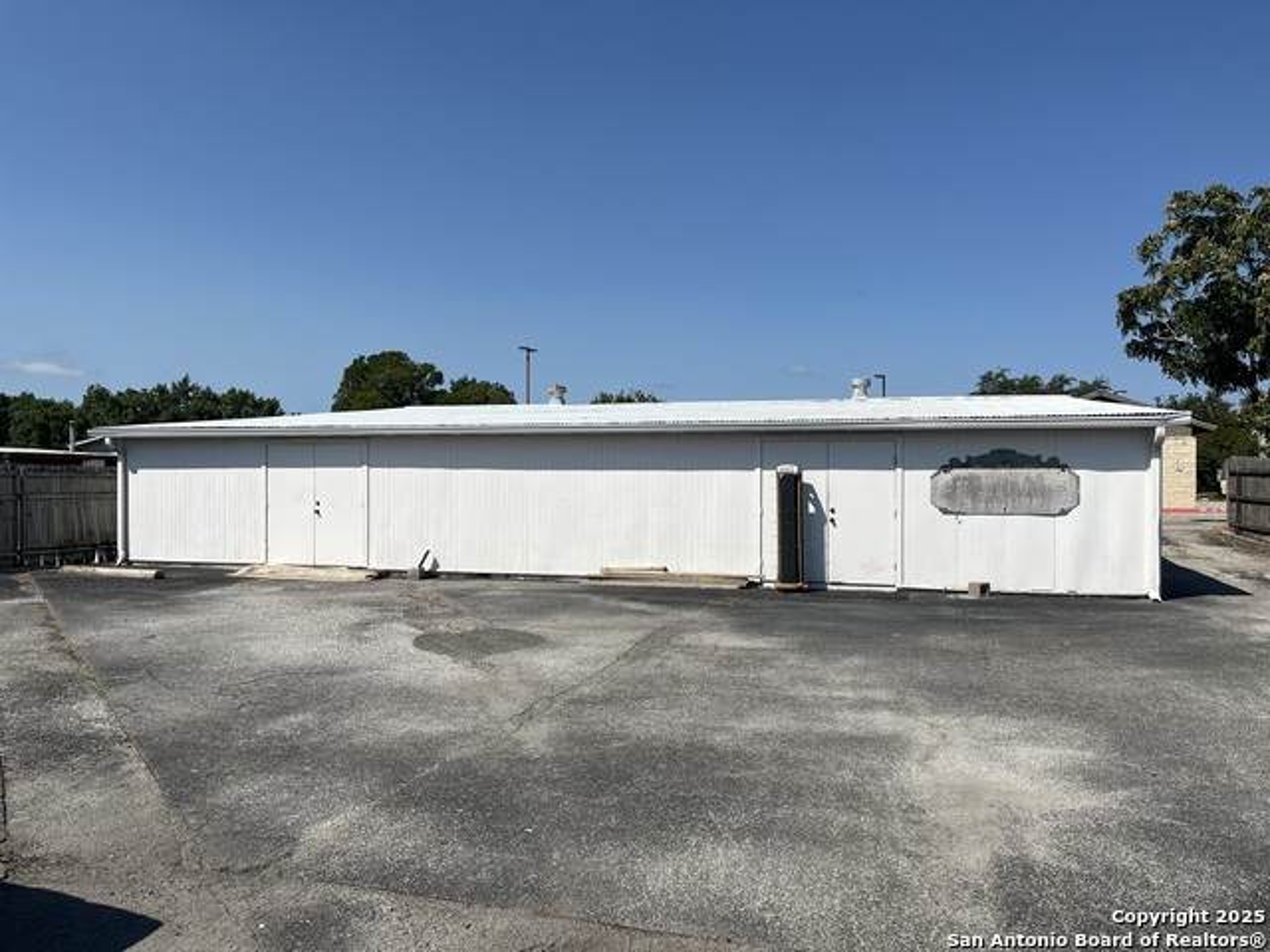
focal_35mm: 26
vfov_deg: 53.1
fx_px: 954
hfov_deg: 67.3
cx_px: 635
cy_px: 476
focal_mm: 5.1
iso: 50
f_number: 1.6
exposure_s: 1/6897
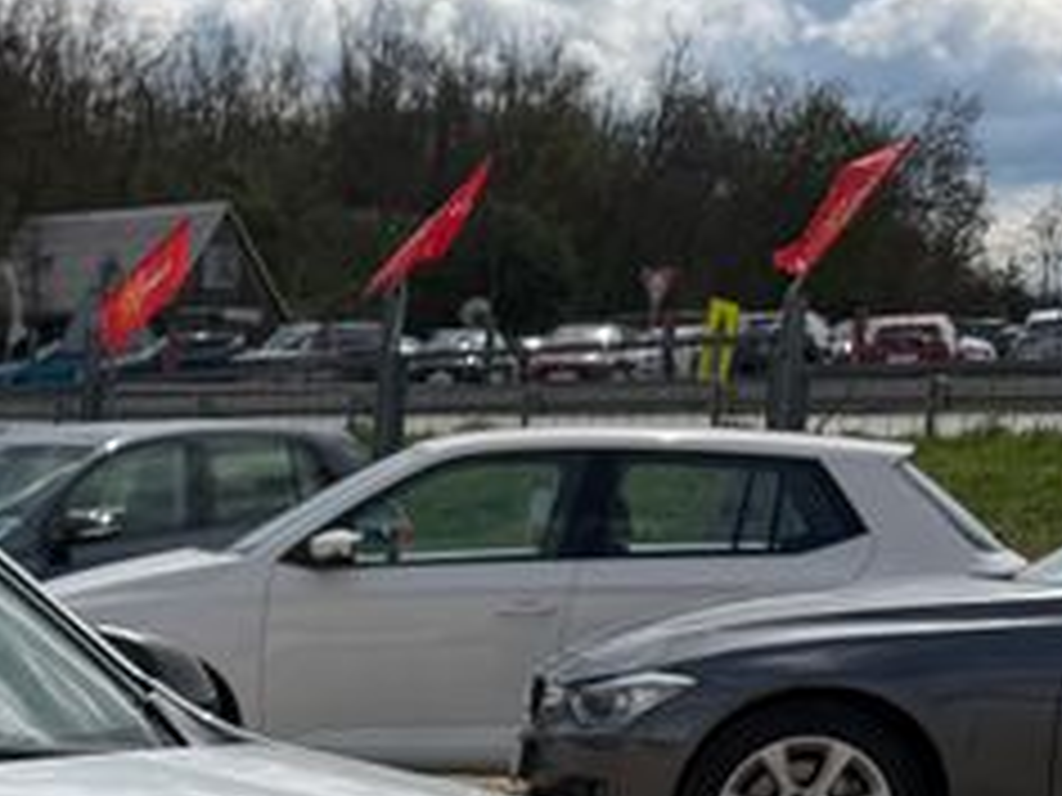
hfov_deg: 16.9
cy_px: 1408
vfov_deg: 13.0
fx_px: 3191
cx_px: -594
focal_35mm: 104
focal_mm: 6.76
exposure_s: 1/9091
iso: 80
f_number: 1.78
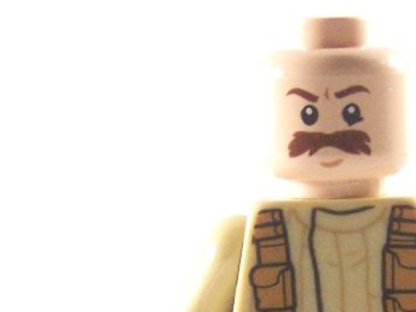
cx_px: 347
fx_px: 3292
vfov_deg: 5.4
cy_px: 299
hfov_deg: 7.2
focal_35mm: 274
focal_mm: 15.6
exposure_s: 1/60
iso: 400
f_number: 3.2
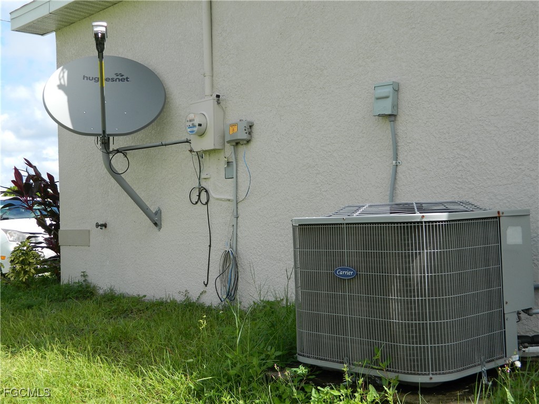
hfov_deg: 40.4
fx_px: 732
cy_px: 202
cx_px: 270
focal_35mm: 47
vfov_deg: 30.9
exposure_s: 1/500
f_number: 3.6
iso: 80
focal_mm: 8.4
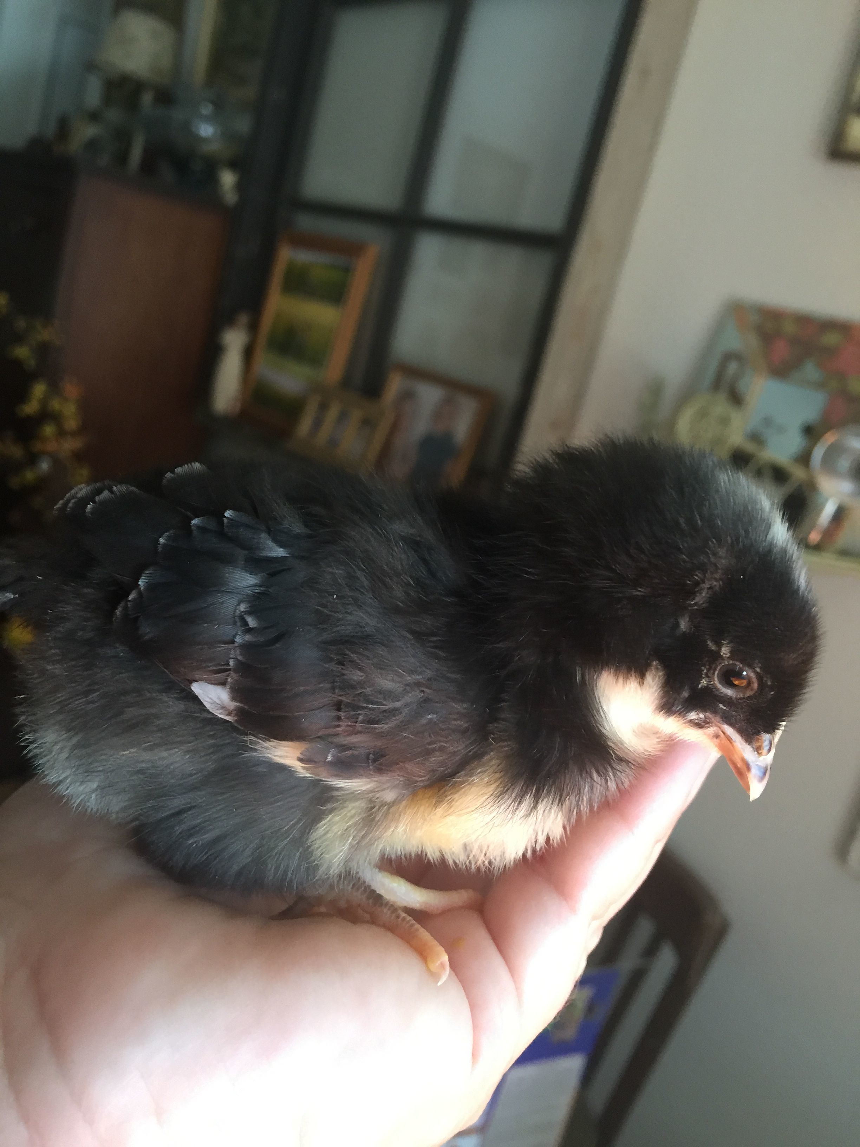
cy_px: 574
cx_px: 430
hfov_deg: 48.2
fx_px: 961
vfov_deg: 61.7
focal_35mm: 29
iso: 100
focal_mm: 4.15
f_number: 2.2
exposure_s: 1/10
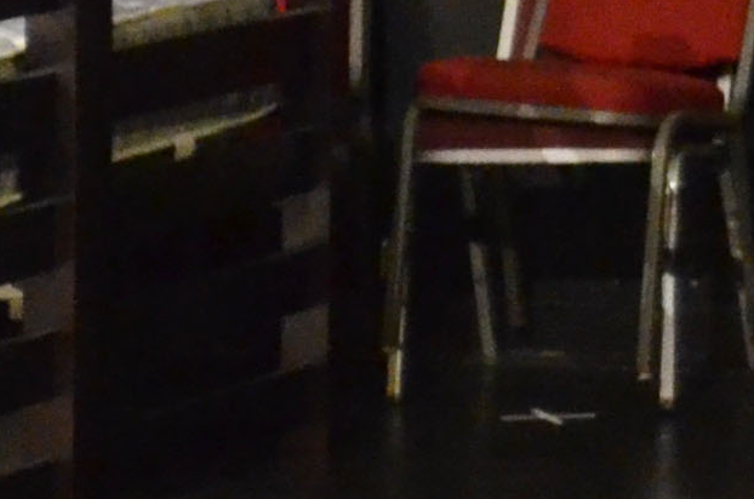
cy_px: 1234
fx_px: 6459
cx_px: -1296
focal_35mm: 309
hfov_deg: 6.3
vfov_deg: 4.3
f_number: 4.2
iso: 3200
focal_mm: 26
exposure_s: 1/20
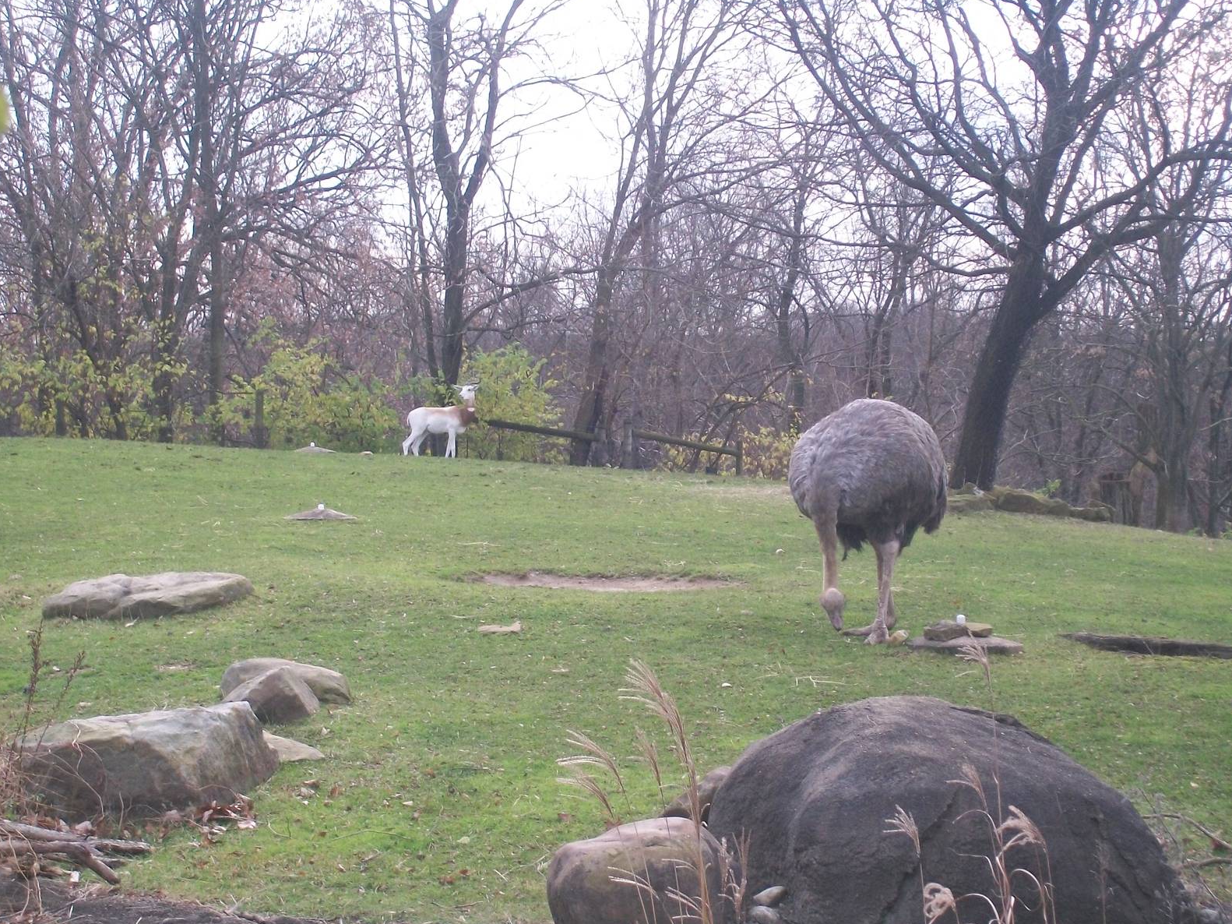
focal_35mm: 88
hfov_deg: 22.3
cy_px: 459
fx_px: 3131
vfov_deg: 16.8
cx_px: 620
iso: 80
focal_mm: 14.3
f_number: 4.3
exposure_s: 1/125
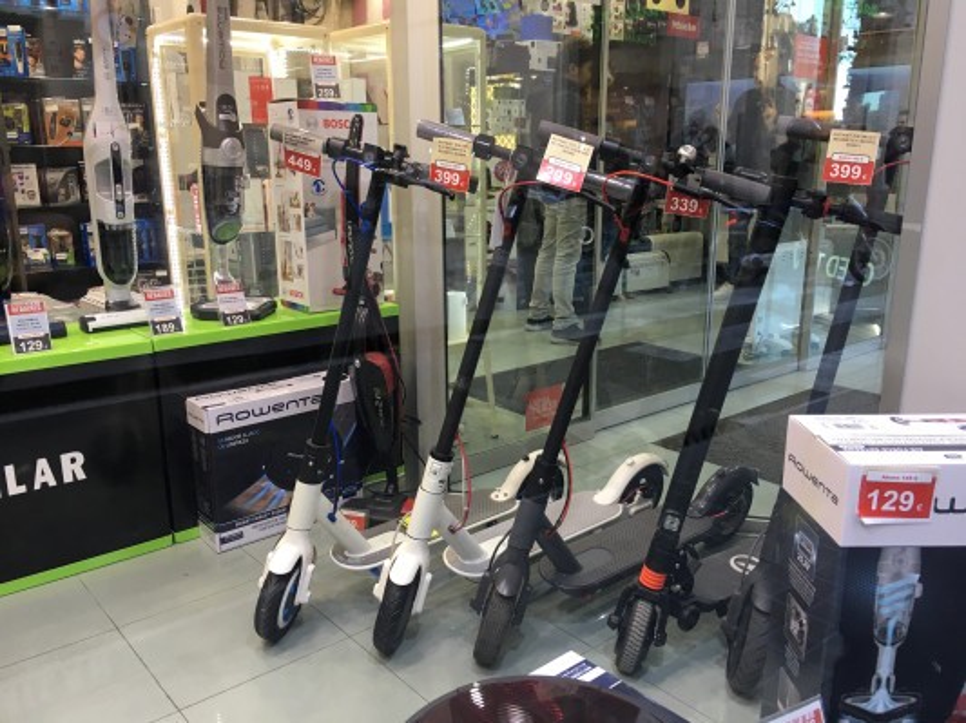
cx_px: 483
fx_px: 809
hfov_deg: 61.7
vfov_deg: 48.2
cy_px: 362
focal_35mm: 29
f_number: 2.2
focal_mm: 4.15
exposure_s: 1/33
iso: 40
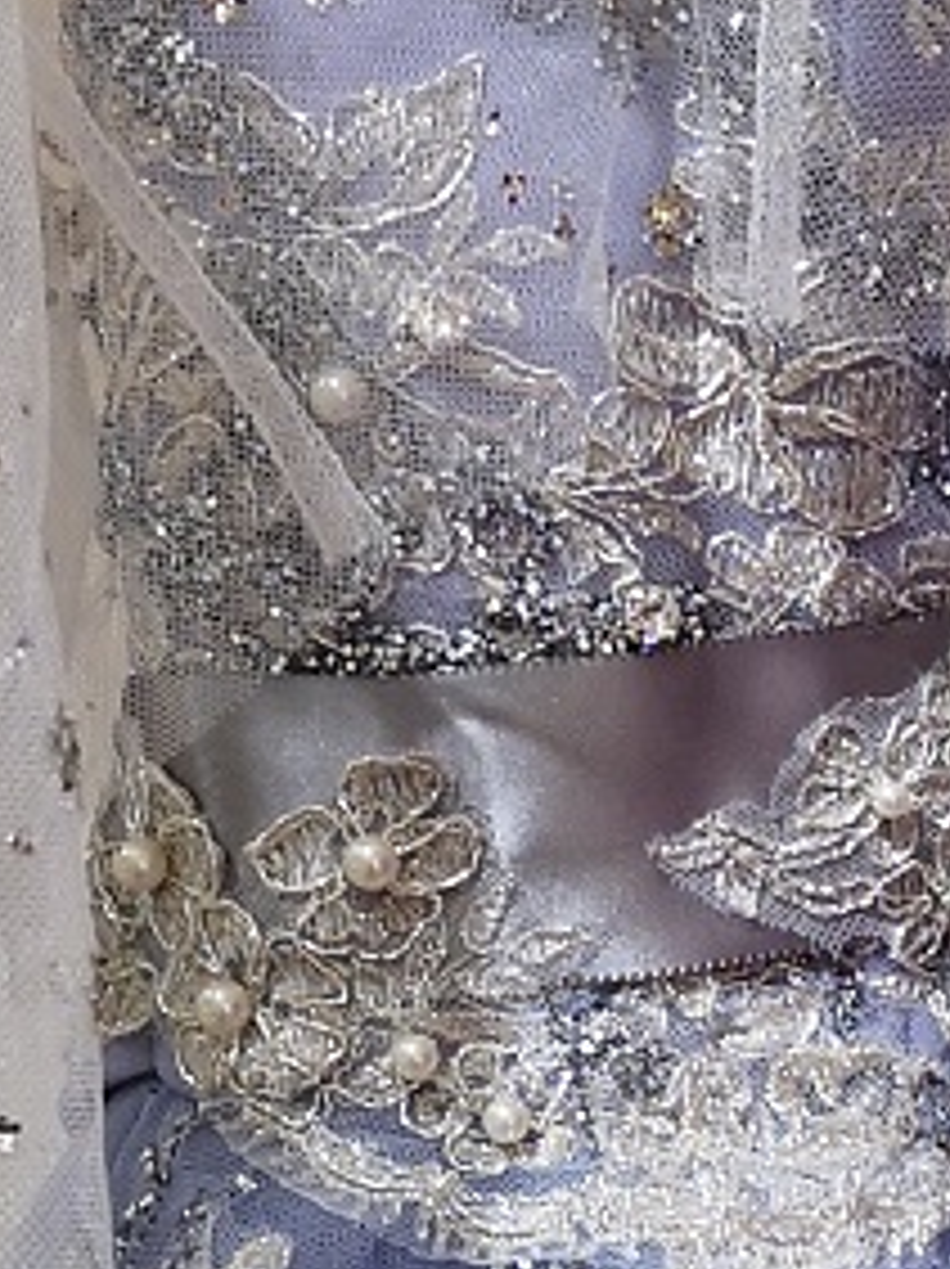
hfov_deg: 10.6
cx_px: 718
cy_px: 976
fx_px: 5131
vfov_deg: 14.0
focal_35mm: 140
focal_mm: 3.95
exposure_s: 1/120
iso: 80
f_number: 1.8
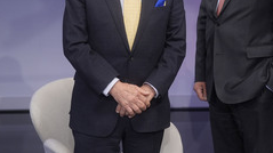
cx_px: 172
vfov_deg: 13.5
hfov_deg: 23.9
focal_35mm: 89
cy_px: 27
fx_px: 644
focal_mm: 30
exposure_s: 1/250
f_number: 2.2
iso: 640
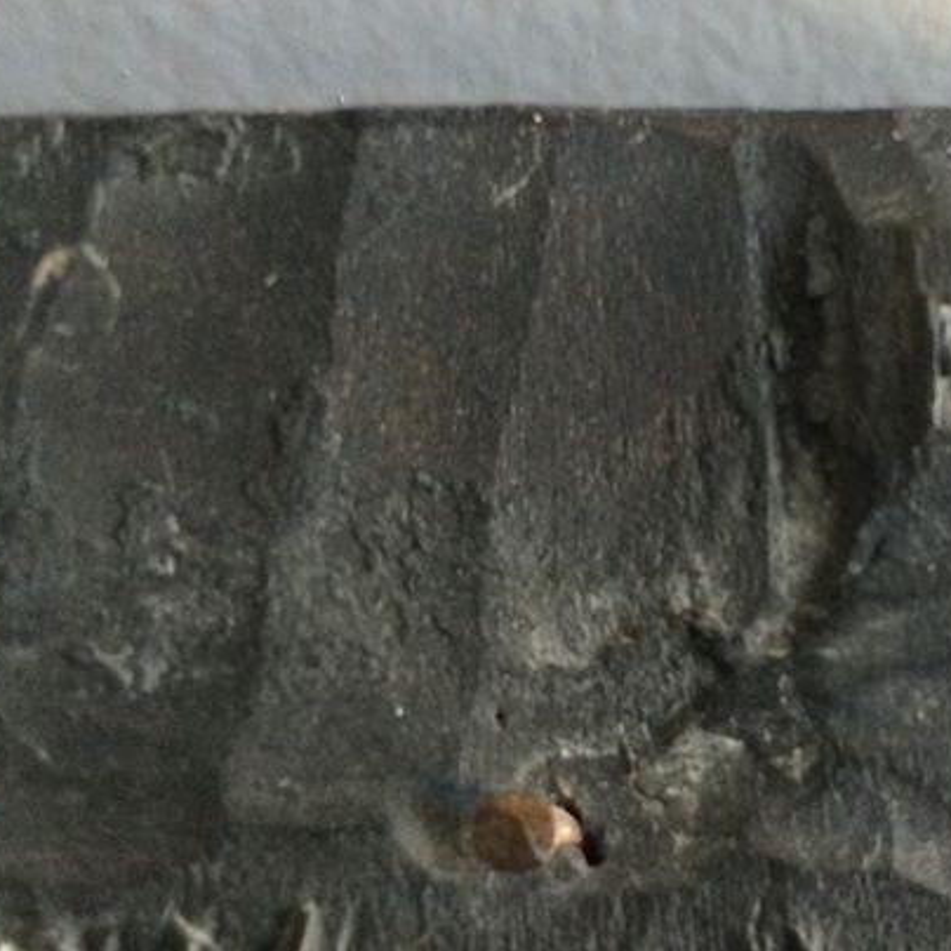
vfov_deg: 29.1
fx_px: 1834
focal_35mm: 59
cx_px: 951
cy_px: 486
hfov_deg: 27.4
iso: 200
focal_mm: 4.12
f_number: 2.2
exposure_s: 1/30
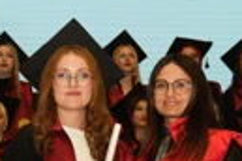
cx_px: 71
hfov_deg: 17.1
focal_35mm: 119
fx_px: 800
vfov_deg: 11.5
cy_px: 115
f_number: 2.8
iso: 1000
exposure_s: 1/160
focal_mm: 23.4
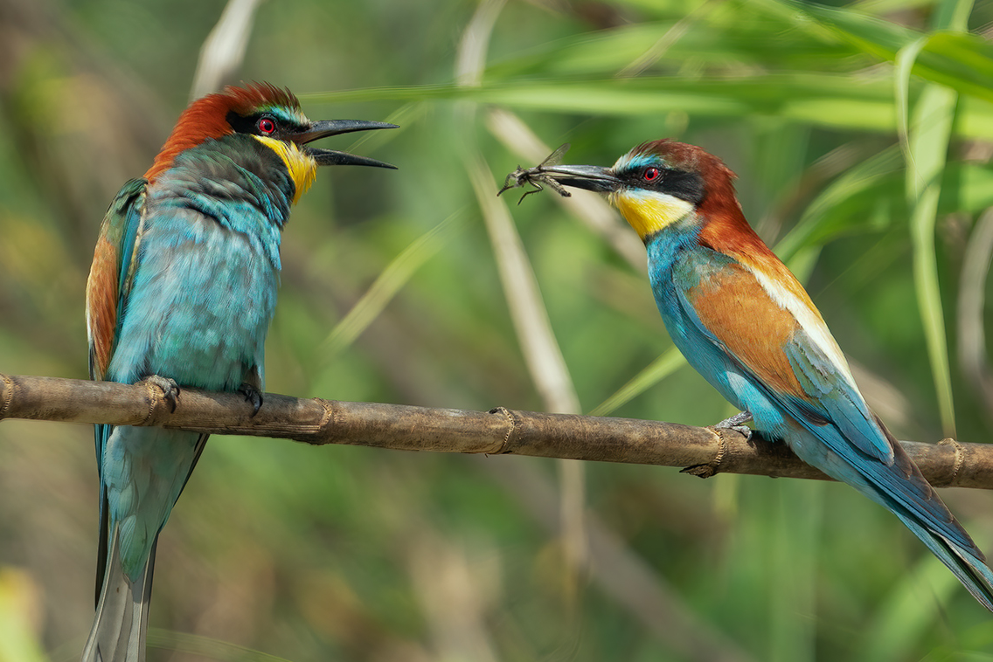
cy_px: 364
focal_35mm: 1122
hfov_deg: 1.8
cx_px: 476
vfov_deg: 1.2
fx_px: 30954
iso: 1250
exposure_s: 1/2000
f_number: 9
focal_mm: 708
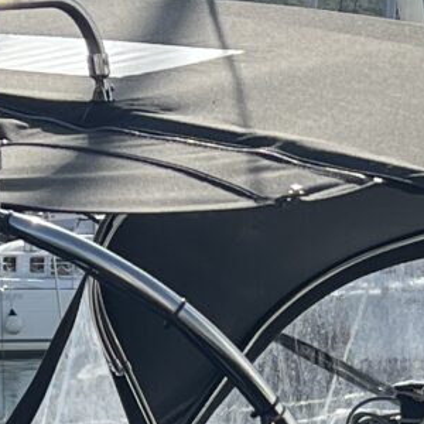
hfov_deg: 8.9
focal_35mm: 196
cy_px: 766
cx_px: 277
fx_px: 2716
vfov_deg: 8.6
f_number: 1.5
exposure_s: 1/4630
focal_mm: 5.7
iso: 50
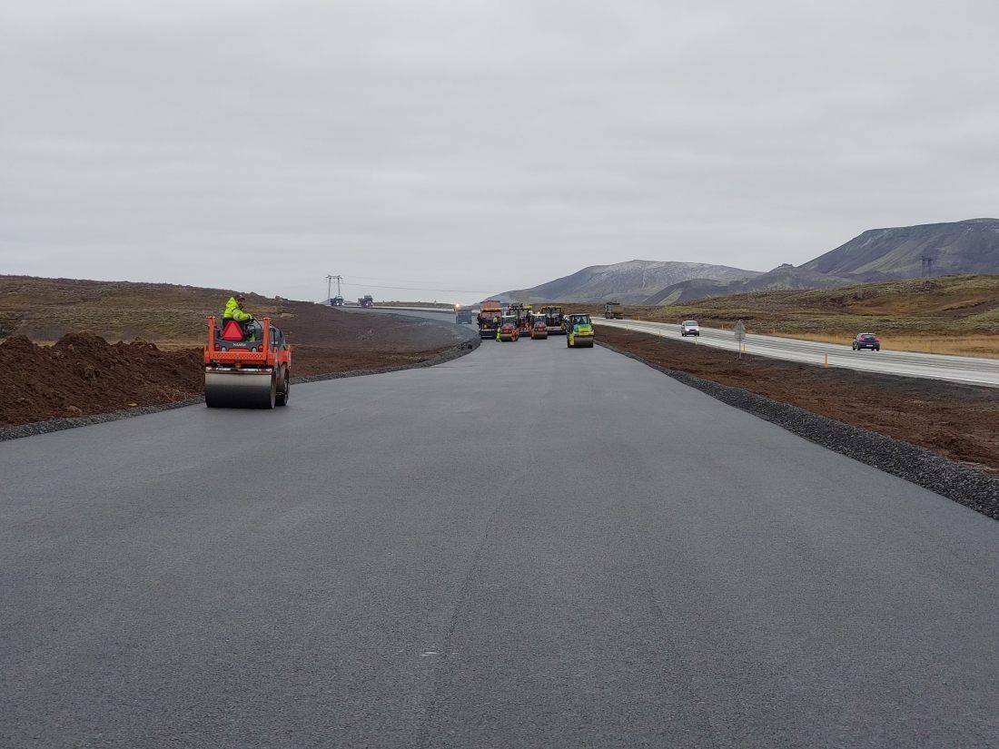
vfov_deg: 19.4
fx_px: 2193
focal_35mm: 76
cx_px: 500
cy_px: 374
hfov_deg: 25.7
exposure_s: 1/154
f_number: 2.4
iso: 40
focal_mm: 7.12
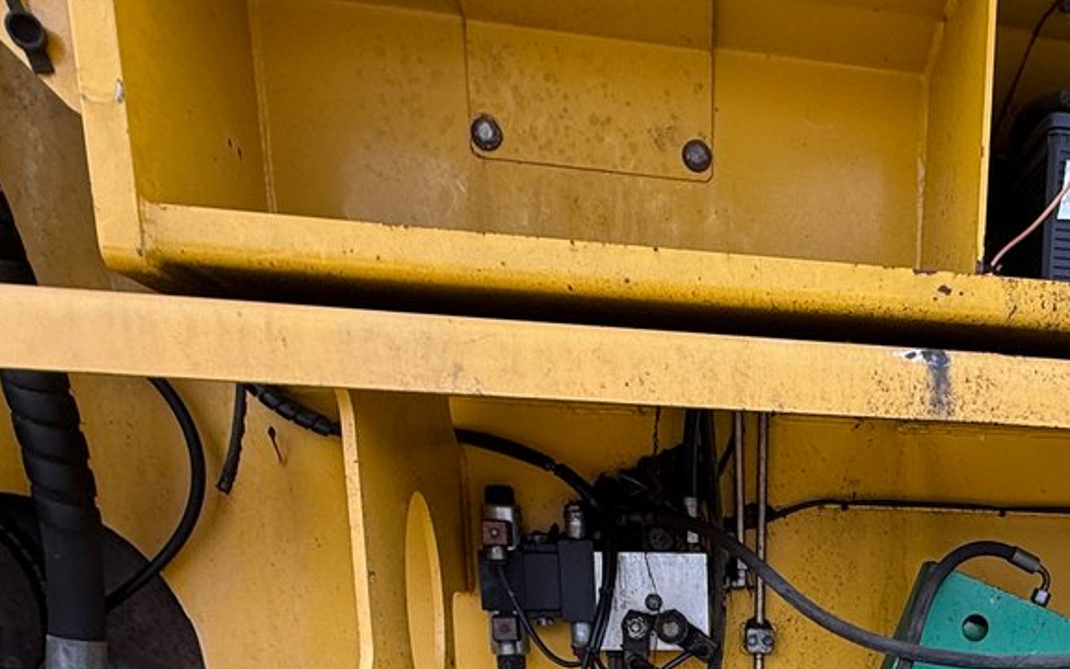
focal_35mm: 39
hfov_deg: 46.5
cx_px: 920
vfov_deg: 28.0
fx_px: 1137
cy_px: 833
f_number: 2.2
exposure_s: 1/119
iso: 50
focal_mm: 2.22
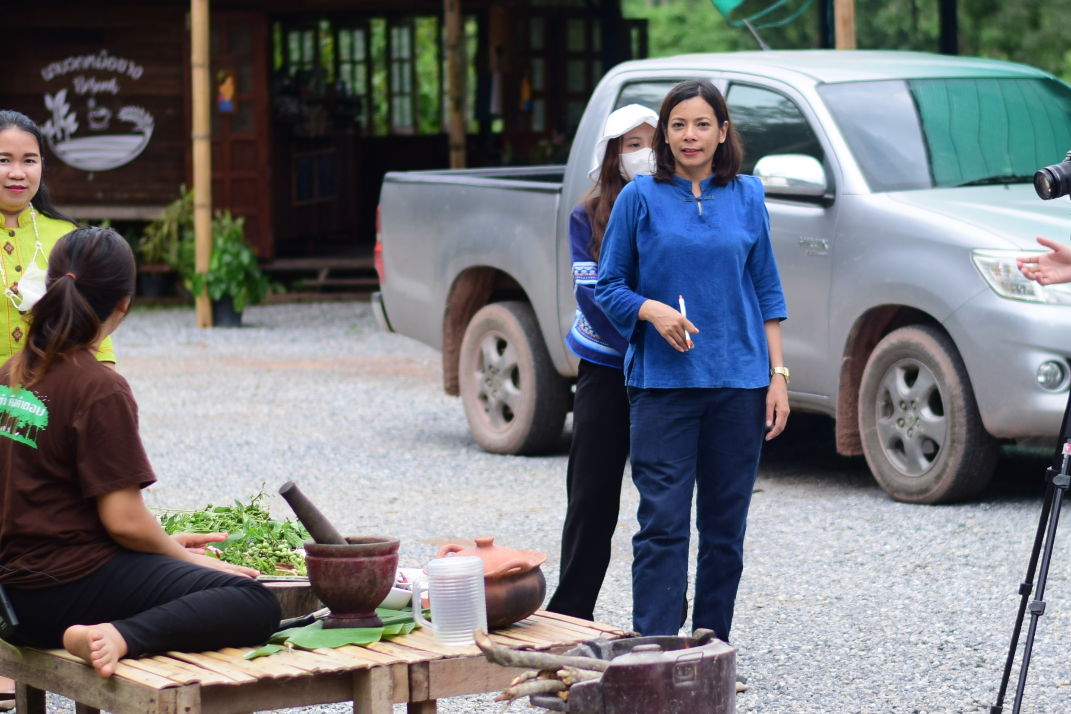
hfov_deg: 15.1
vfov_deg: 10.1
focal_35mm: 136
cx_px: 701
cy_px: 346
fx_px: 4045
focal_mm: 50
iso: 100
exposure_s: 1/320
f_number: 2.2
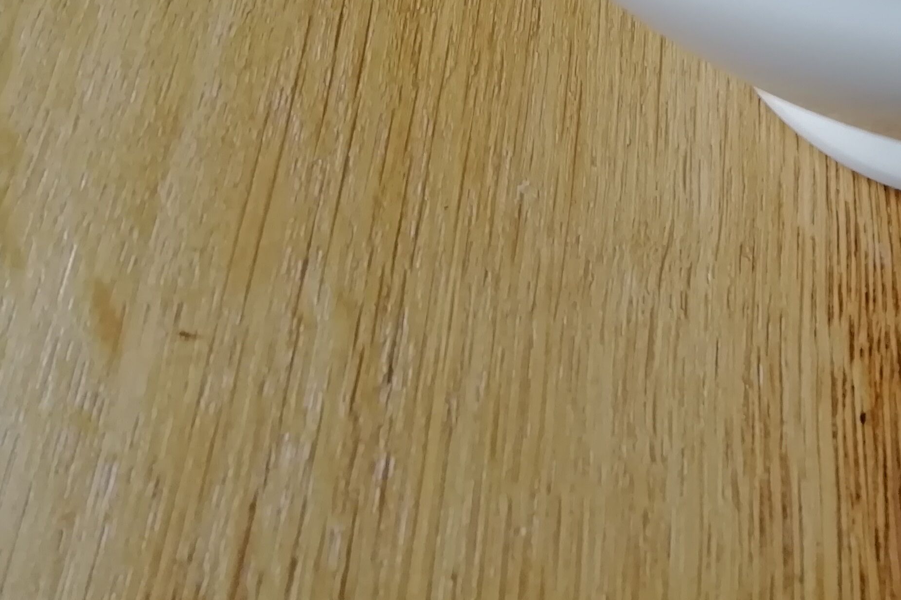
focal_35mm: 61
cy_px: -142
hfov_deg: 29.4
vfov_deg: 20.6
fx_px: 1526
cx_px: 1008
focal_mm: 3.21
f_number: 2.2
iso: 80
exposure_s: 1/50
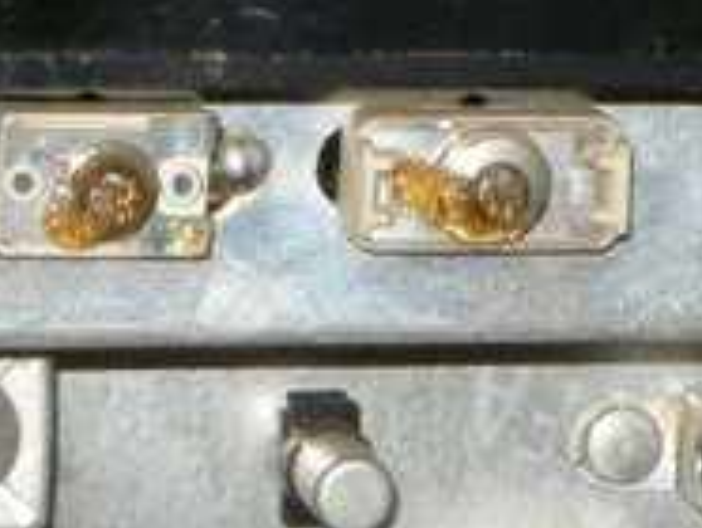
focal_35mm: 438
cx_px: 770
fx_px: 8894
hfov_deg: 4.5
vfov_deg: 3.4
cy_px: -26
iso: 67
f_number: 5.6
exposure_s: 1/120
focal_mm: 17
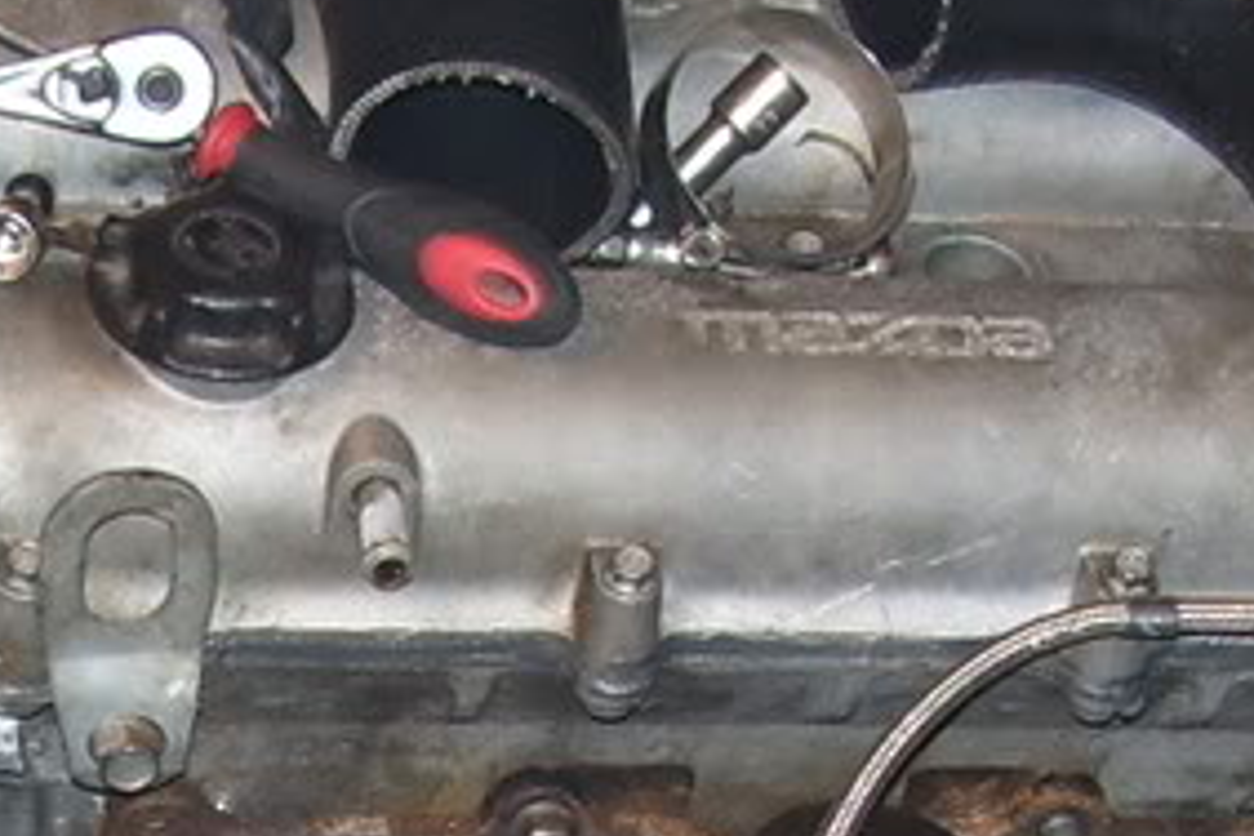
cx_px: 93
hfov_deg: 14.9
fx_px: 4737
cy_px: 1138
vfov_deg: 9.9
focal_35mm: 136
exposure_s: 1/60
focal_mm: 6
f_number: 2.7
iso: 80
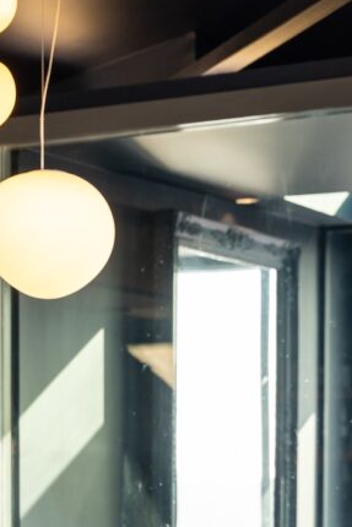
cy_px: 614
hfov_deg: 11.3
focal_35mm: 121
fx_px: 1772
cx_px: 75
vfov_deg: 16.3
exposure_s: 1/50
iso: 800
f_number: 4
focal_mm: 50.8
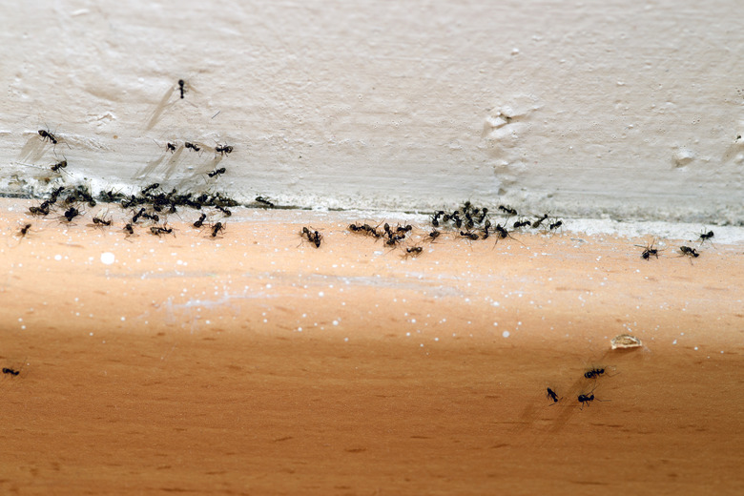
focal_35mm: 105
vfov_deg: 13.0
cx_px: 372
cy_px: 248
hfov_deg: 19.5
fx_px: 2170
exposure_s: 1/125
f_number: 6.3
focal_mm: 105
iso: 100
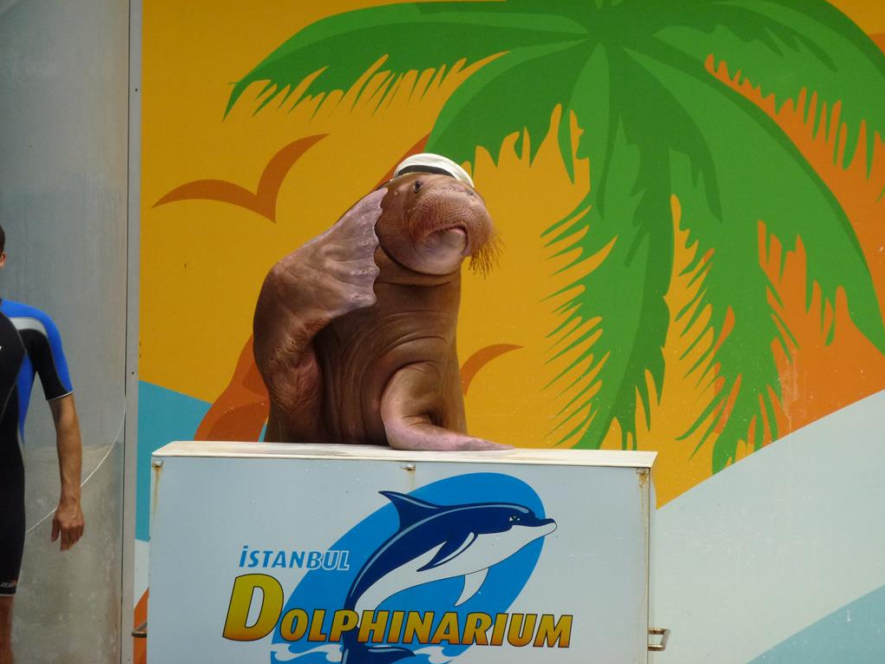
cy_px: 332
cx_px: 443
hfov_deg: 7.9
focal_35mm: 250
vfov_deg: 5.9
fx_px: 6392
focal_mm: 44.5
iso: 320
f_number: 5.6
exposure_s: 1/100
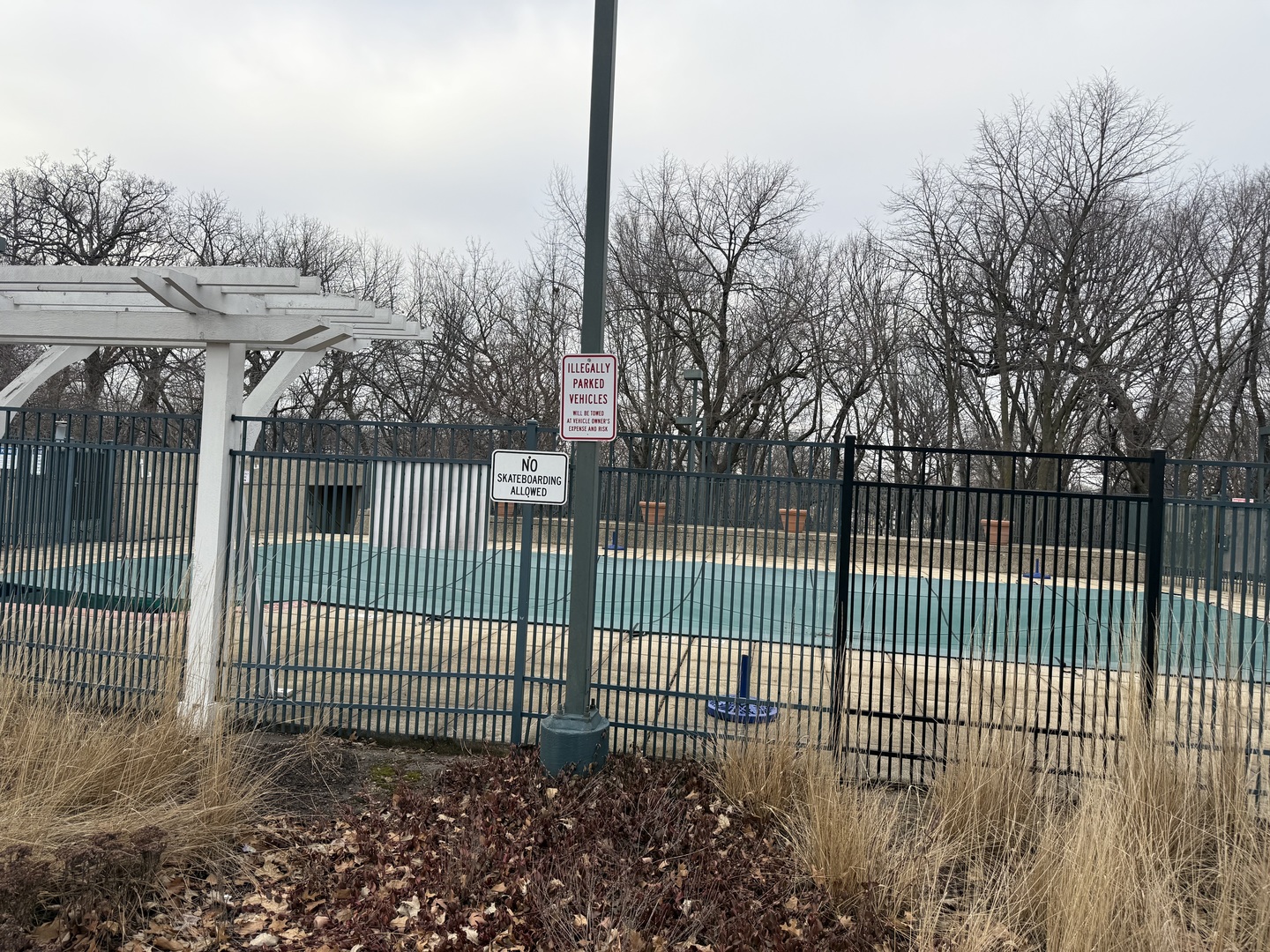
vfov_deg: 56.8
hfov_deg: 71.6
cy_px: 476
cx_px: 635
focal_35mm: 24
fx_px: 881
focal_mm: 6.76
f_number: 1.78
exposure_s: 1/909
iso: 80
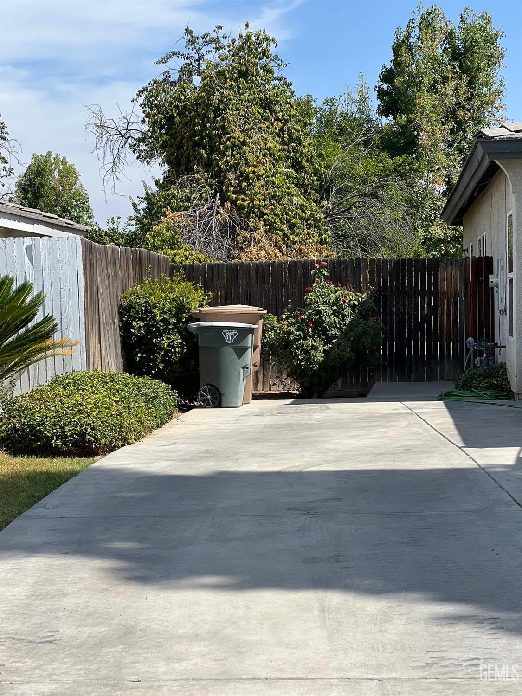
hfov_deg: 19.1
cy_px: 348
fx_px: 1548
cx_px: 261
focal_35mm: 77
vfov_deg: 25.3
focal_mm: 9
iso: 32
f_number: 2.8
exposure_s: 1/645
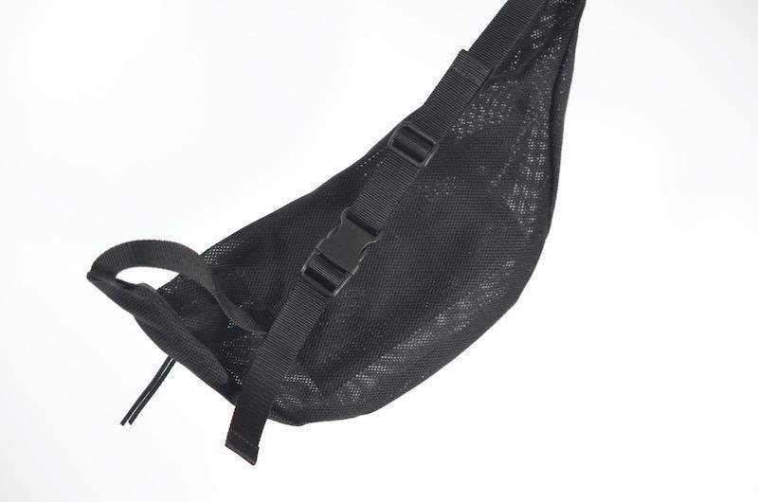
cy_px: 251
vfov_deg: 22.5
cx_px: 379
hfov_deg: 33.5
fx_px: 1261
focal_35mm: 60
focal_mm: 40
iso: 800
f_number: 4.5
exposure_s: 1/80
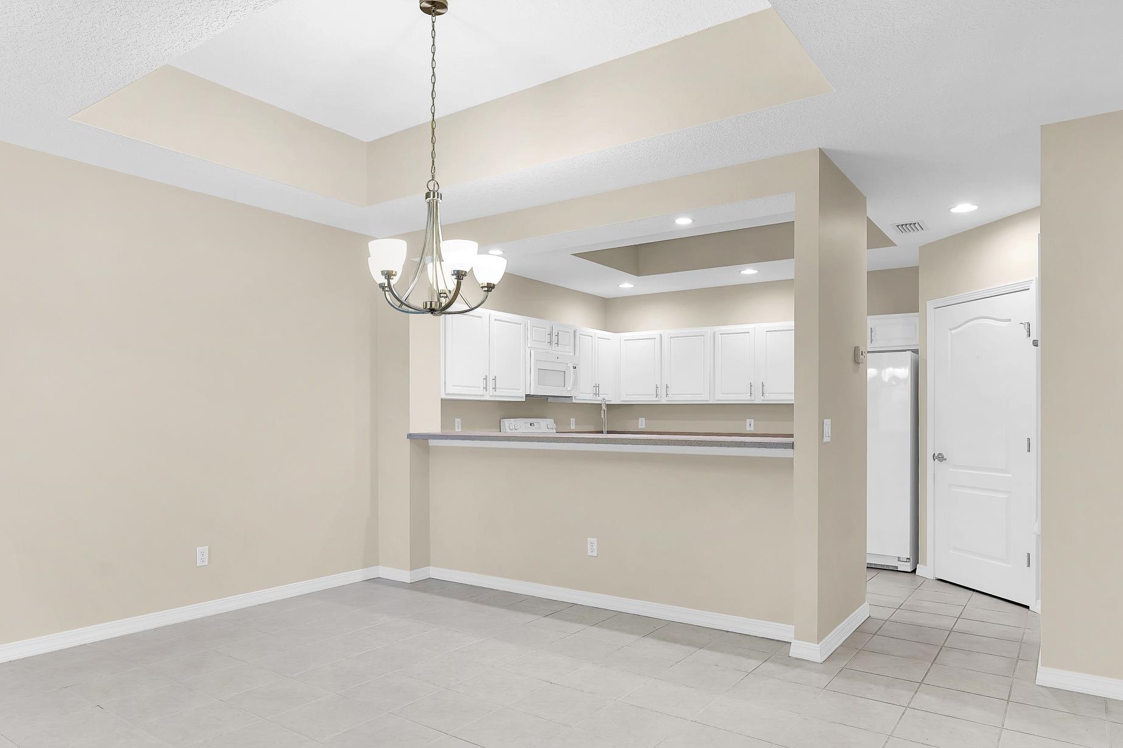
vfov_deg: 54.9
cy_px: 424
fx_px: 717
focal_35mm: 23
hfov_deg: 76.1
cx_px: 541
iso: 100
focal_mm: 17
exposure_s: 1/3
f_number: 8
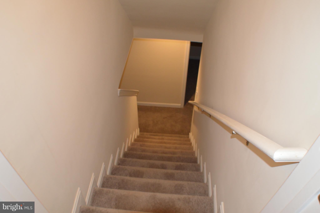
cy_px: 106
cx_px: 160
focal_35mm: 36
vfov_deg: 36.8
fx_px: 320
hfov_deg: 53.2
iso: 720
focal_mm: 24
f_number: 4
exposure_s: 1/60
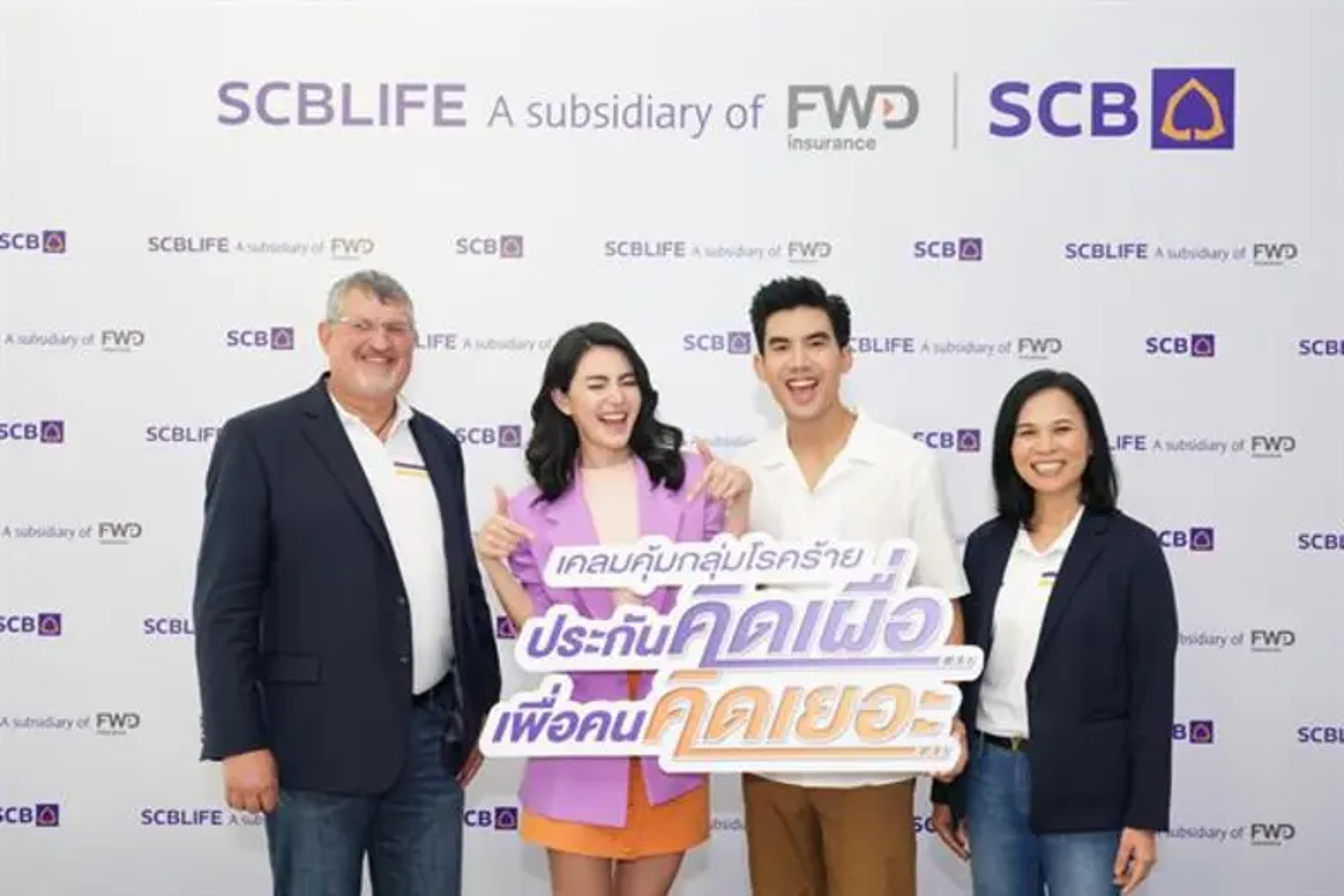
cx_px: 672
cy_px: 448
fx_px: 1456
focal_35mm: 39
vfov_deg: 34.2
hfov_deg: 49.6
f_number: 5.6
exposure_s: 1/125
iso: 3200
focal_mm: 39
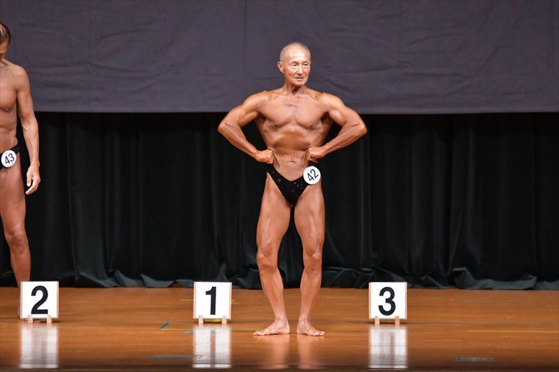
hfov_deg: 7.6
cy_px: 186
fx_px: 4191
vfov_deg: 5.1
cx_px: 280
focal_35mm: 270
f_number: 5.6
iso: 6400
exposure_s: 1/400
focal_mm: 180
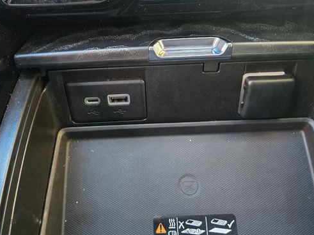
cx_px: 154
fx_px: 272
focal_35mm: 30
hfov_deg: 60.0
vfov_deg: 46.5
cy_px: 91
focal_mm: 5.4
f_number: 1.8
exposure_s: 1/32.6
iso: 800
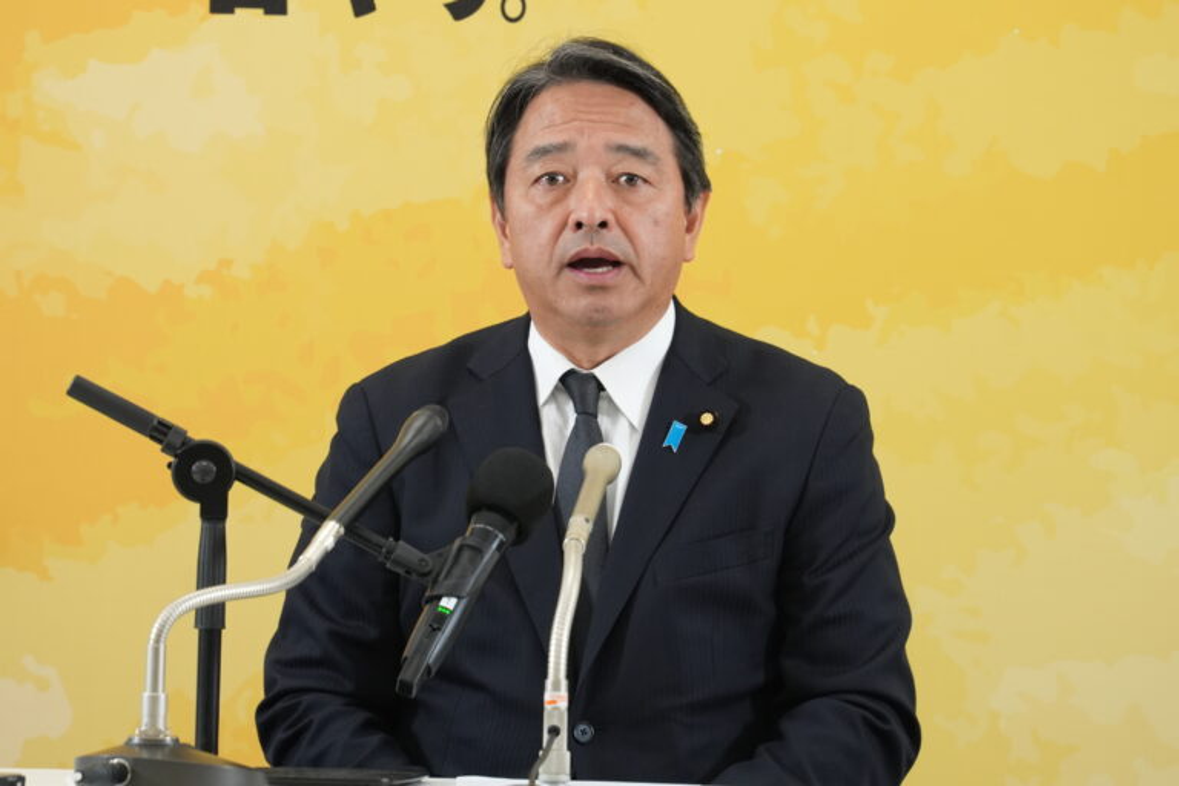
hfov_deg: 6.9
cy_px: 393
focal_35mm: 300
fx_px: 9824
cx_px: 590
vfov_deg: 4.6
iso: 1600
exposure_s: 1/125
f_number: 5.6
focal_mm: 200
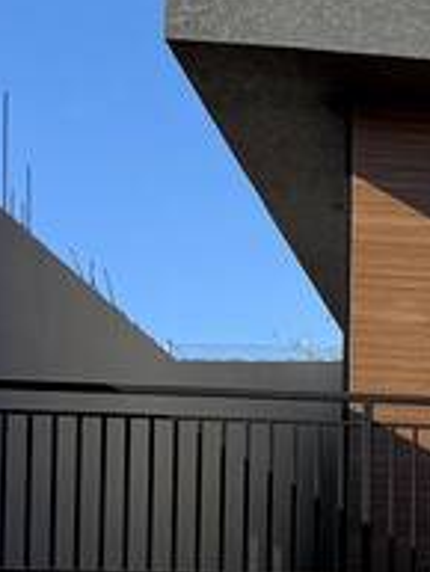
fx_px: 2217
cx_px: 1165
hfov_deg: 9.4
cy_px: 634
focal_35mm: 134
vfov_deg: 14.4
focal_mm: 6.76
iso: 80
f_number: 1.78
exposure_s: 1/4950
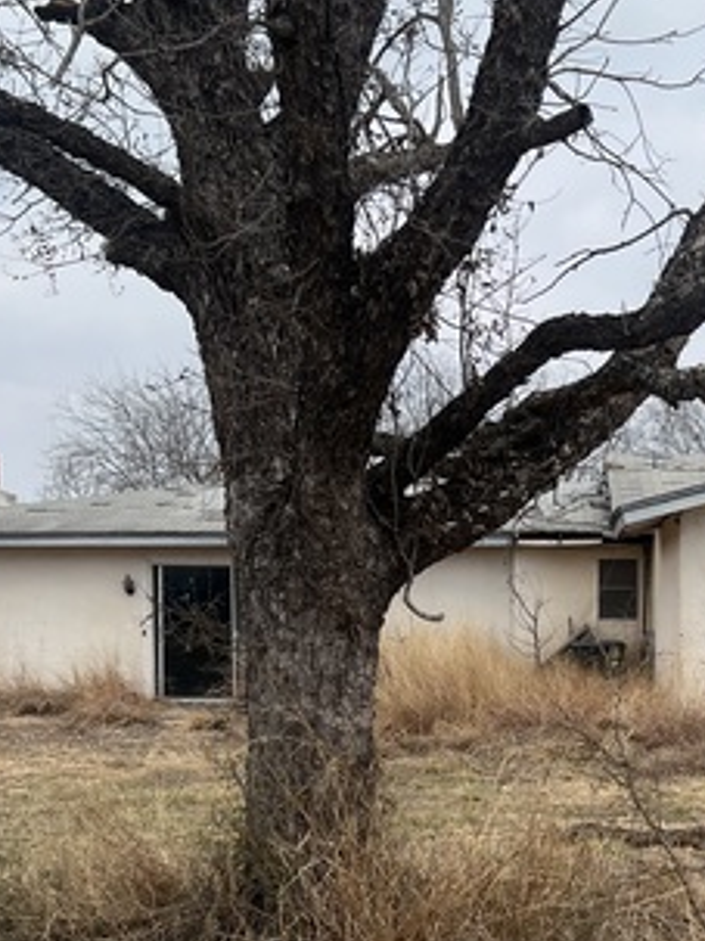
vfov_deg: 34.4
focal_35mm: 55
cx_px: 553
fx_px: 1495
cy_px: 671
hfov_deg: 26.1
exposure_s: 1/3460
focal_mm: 5.7
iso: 50
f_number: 1.5
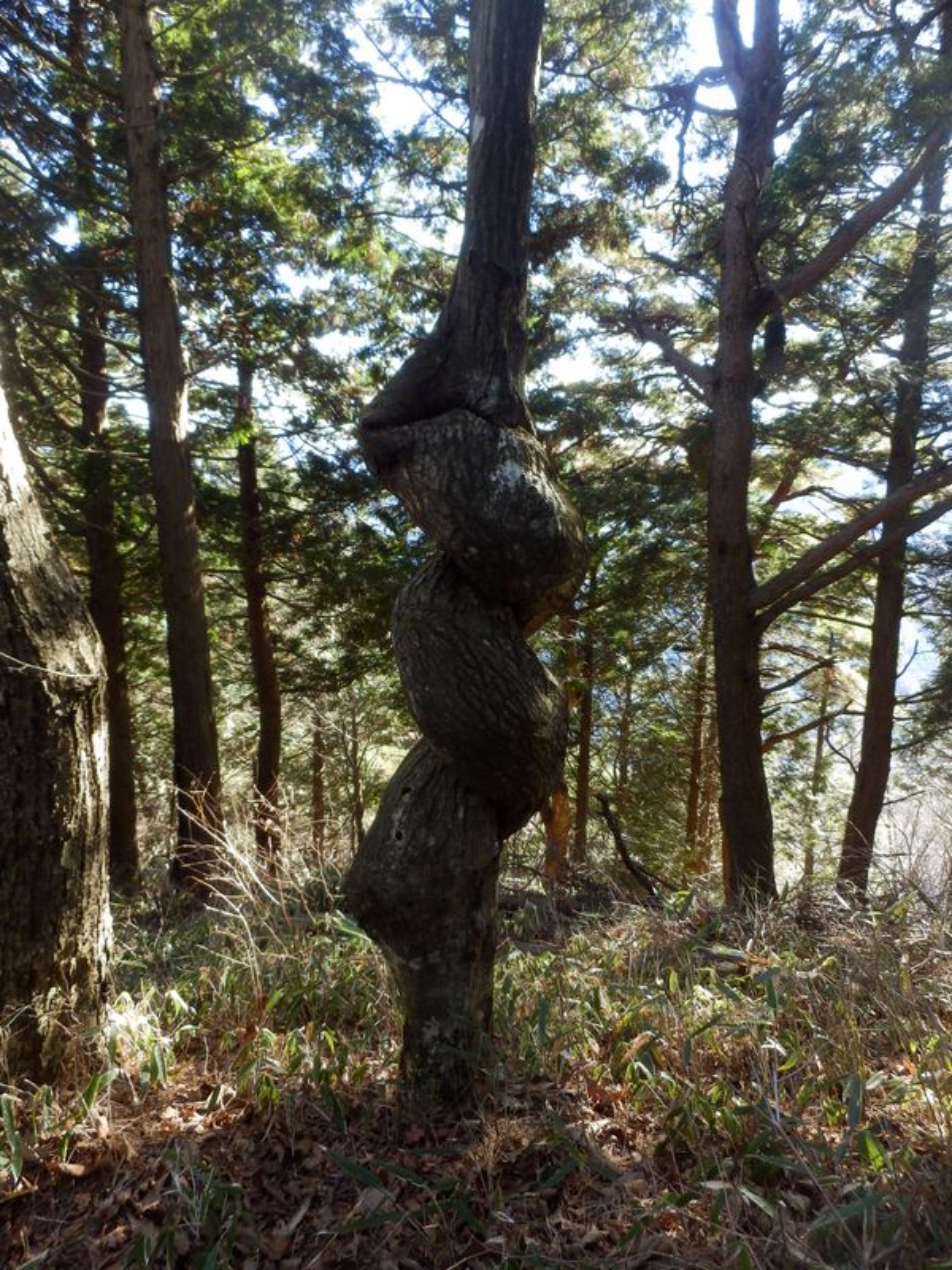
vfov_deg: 71.6
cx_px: 476
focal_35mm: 24
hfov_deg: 56.8
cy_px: 635
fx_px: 880
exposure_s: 1/60
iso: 80
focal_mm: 4.2
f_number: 3
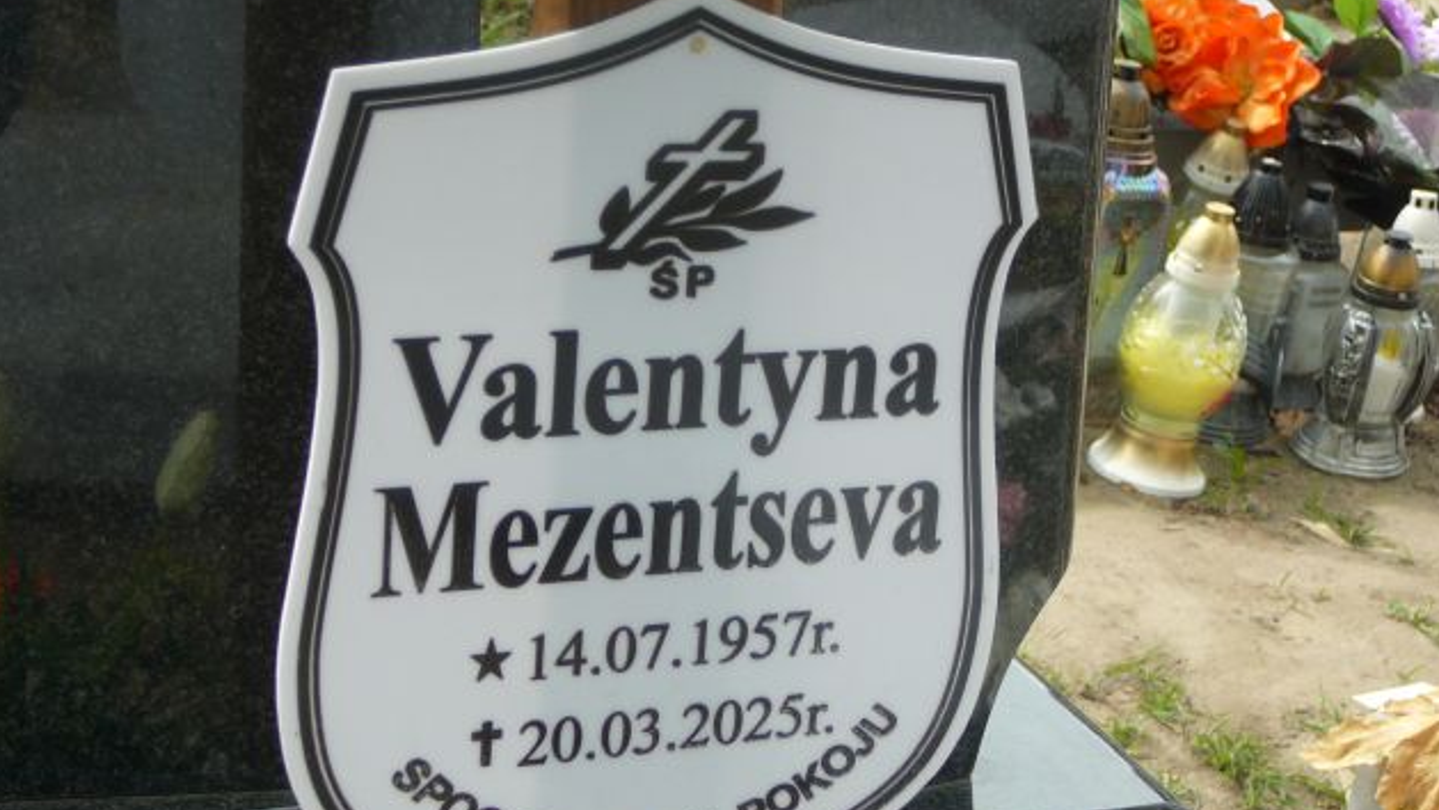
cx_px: 718
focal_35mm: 72
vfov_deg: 16.8
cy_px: 476
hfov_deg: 29.3
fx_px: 2748
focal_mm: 9.7
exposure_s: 1/200
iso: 80
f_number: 3.6
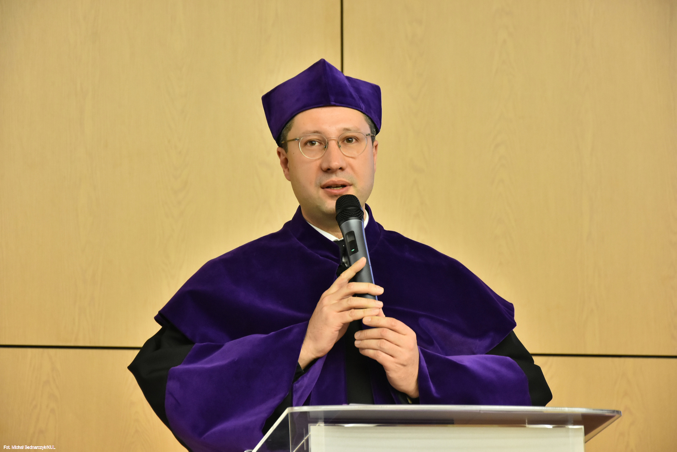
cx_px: 338
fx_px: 2398
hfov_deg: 16.1
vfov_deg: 10.8
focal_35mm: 128
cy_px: 226
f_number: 5.6
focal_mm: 85
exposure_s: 1/40
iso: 1600
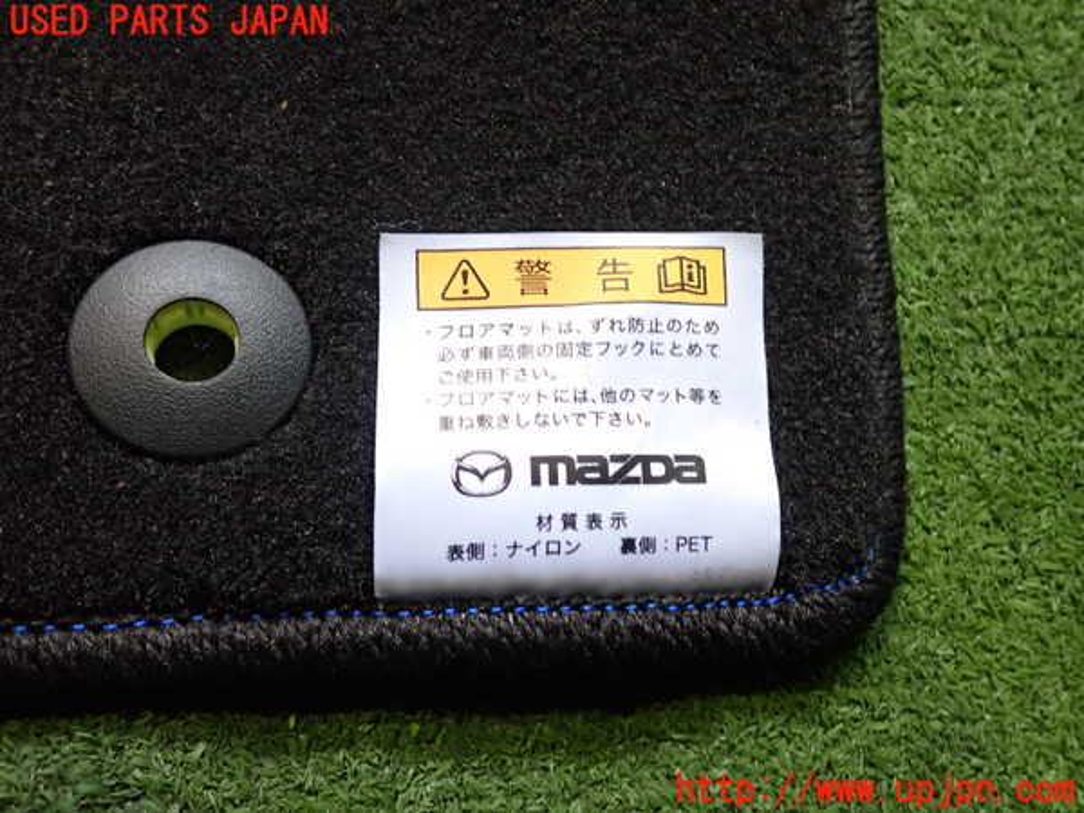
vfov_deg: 46.8
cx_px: 542
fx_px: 939
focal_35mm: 30
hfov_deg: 60.0
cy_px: 406
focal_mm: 5.4
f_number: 2.3
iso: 250
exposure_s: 1/30
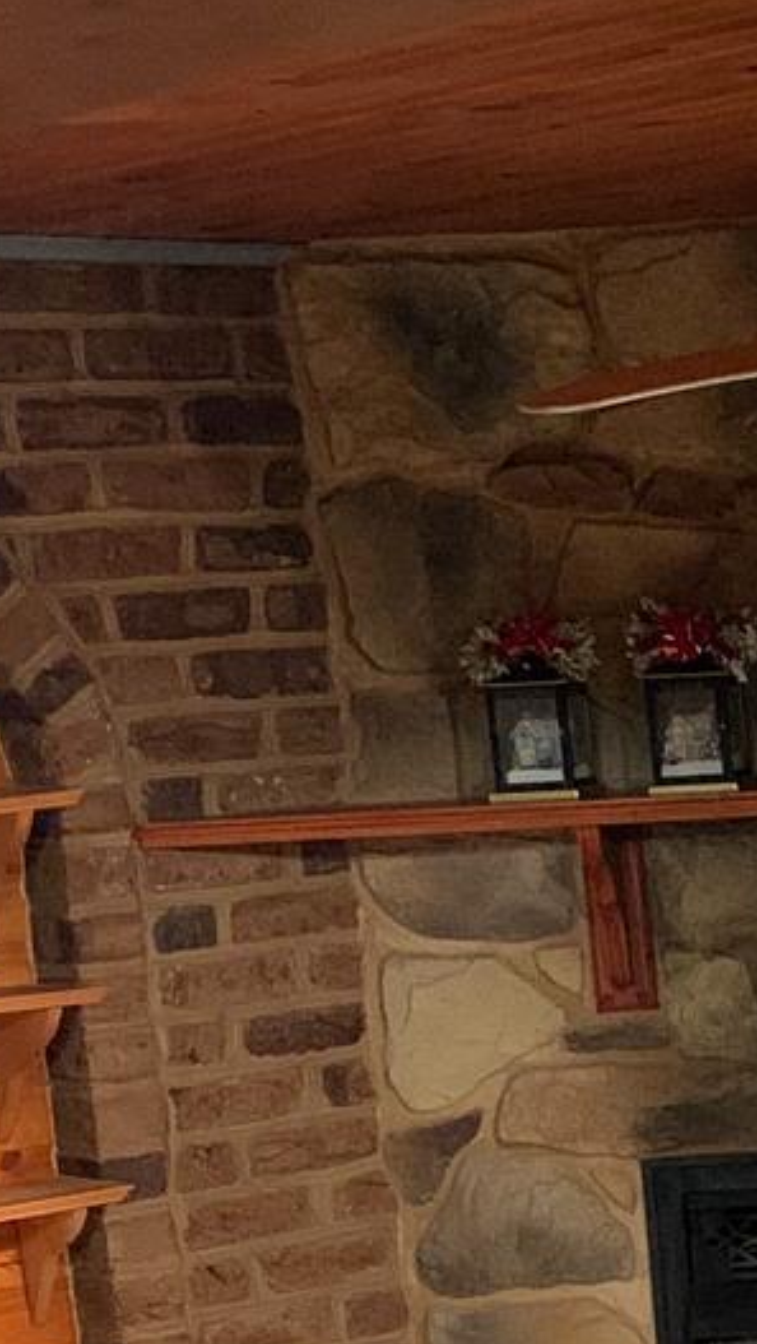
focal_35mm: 110
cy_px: 1331
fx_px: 3920
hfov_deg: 10.4
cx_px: 1310
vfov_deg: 18.9
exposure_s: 1/30
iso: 400
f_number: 1.8
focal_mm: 4.25
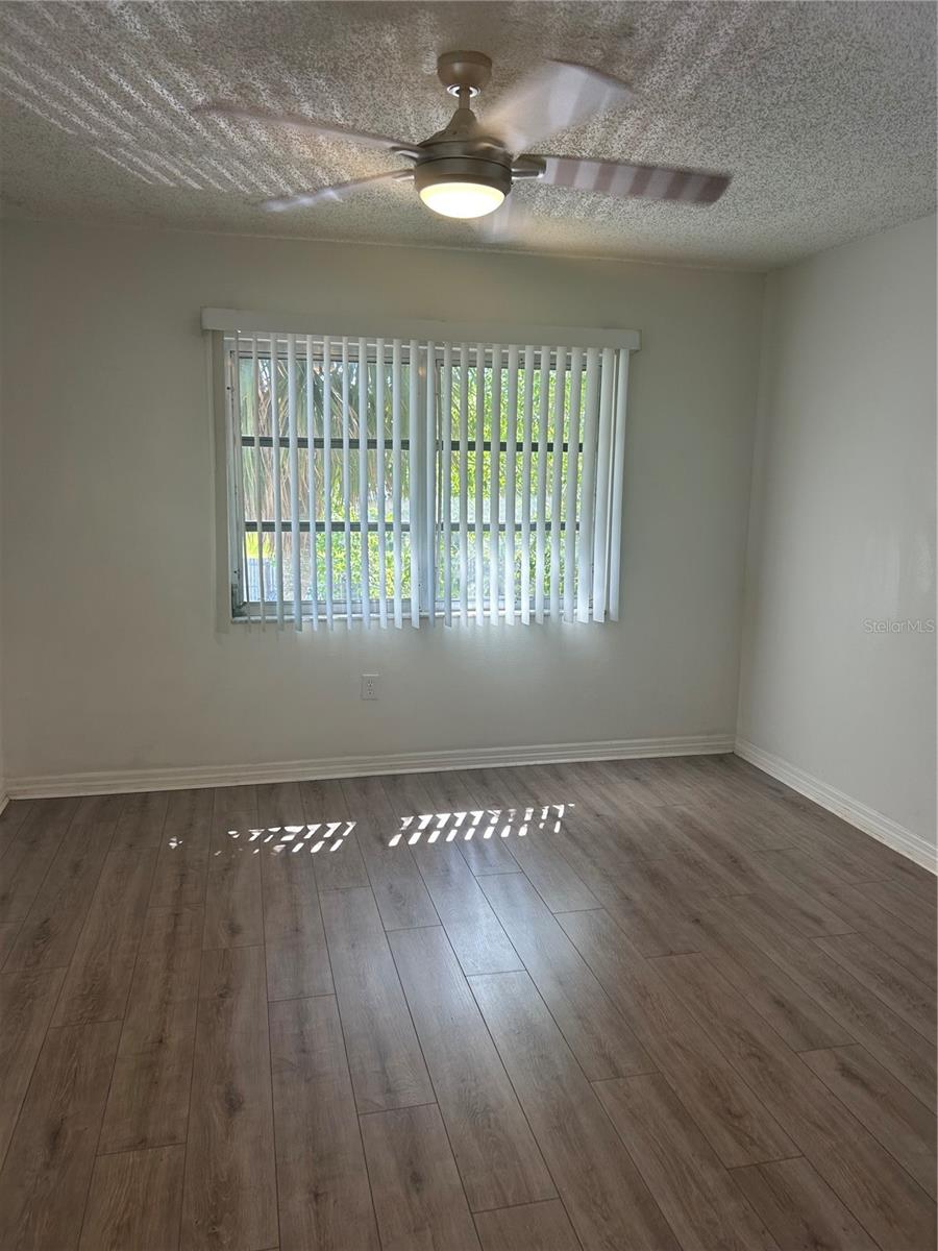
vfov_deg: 67.3
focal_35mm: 26
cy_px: 626
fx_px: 939
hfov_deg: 53.1
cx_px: 469
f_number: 1.5
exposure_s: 1/124
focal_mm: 5.7
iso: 50
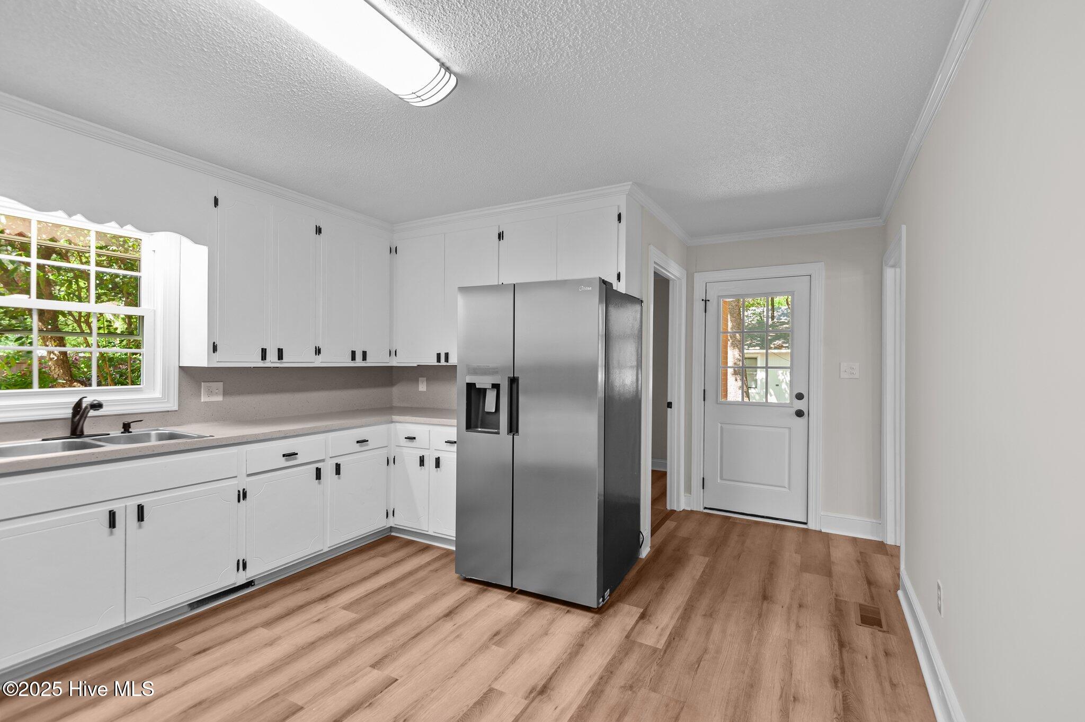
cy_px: 361
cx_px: 542
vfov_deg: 73.7
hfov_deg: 96.8
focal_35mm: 16
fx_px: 482
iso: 400
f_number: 4
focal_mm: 16
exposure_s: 1/25
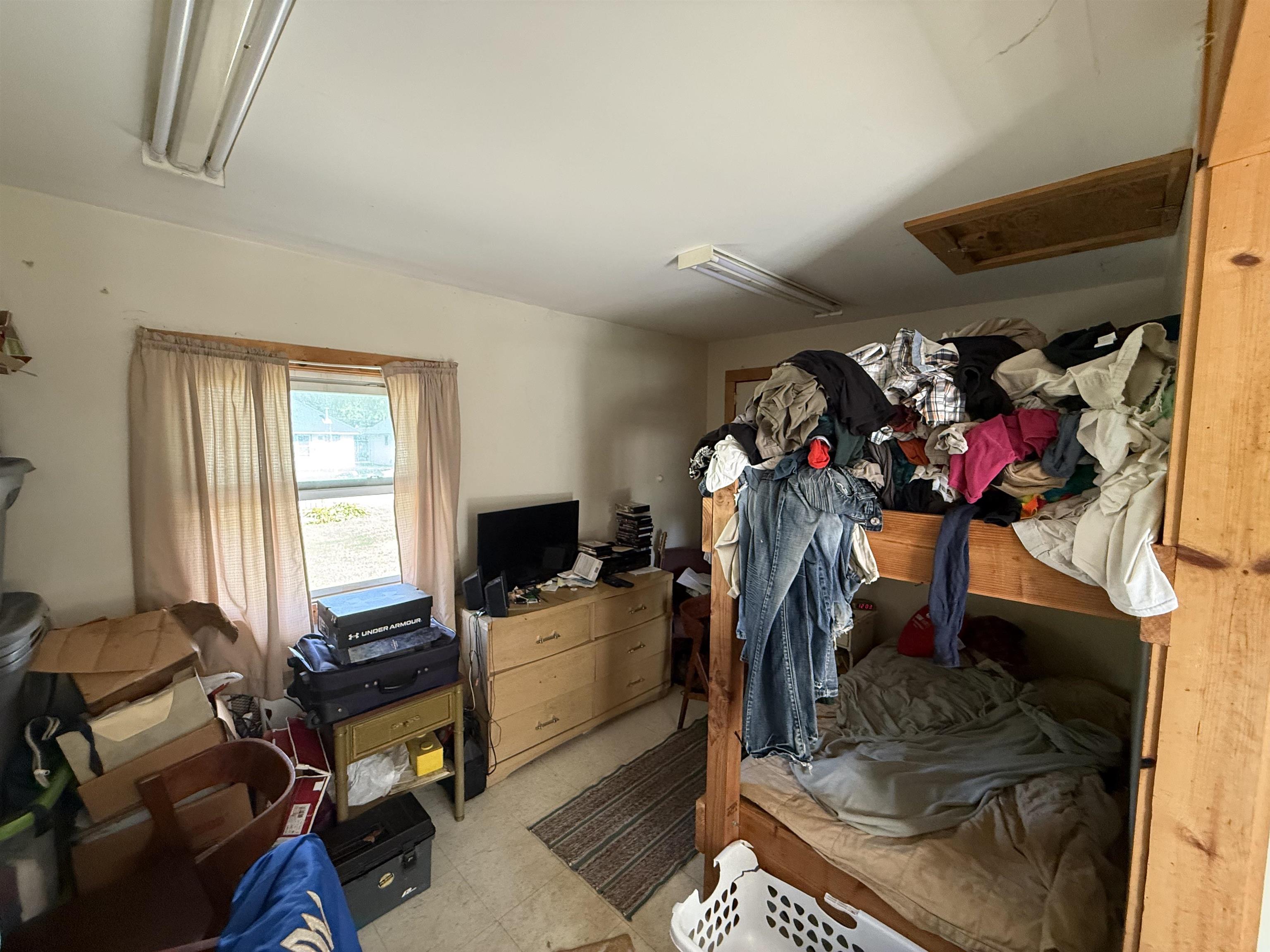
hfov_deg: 102.1
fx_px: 514
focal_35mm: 14
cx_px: 635
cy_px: 476
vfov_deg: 85.7
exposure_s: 1/60
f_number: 2.2
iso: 400
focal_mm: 2.22
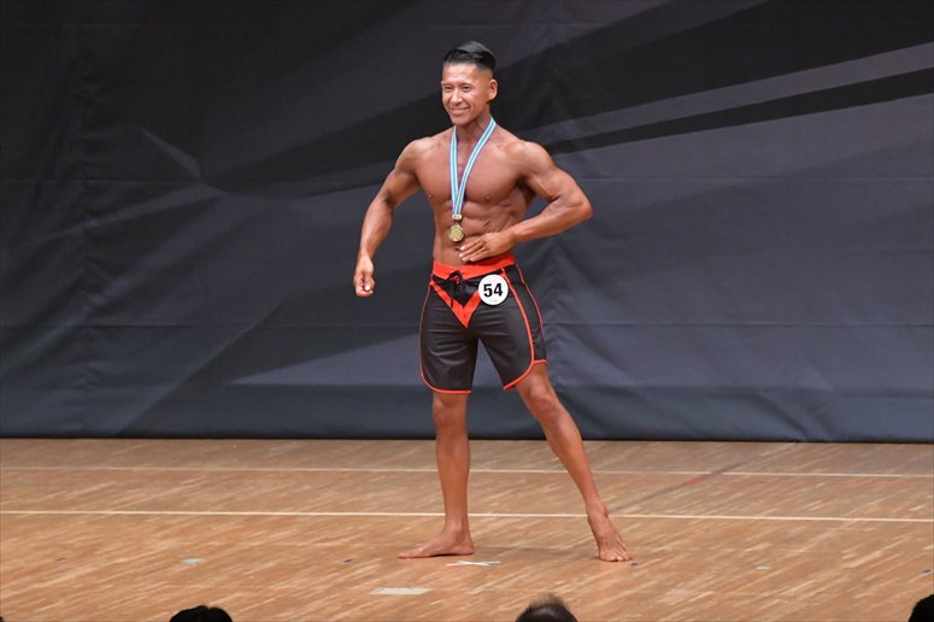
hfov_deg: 7.6
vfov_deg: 5.1
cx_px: 467
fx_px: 7002
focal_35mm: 270
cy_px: 311
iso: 8000
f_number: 5.6
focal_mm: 180
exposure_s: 1/400
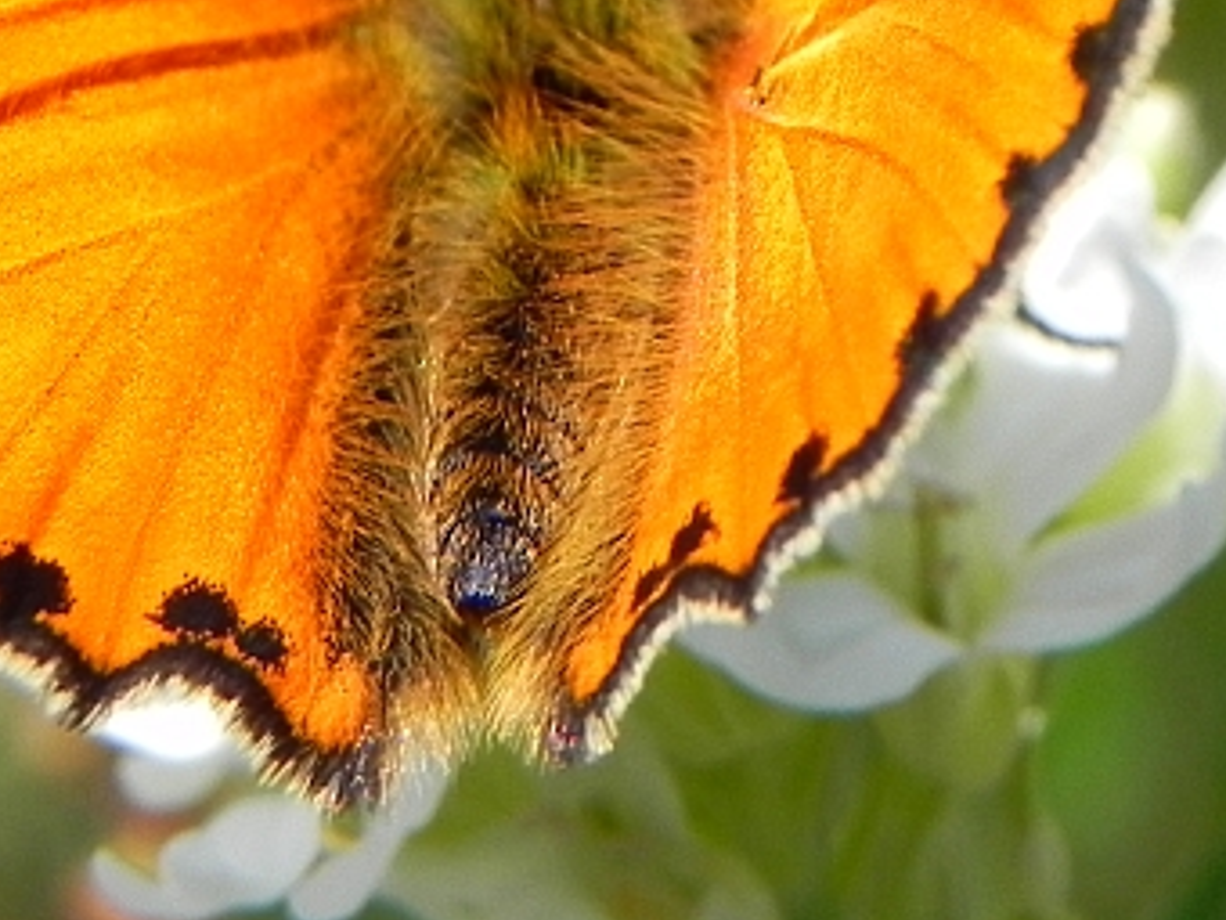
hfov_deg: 6.9
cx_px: 822
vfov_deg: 5.2
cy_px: -426
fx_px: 10129
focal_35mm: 286
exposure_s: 1/576
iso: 160
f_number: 5
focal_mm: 16.9
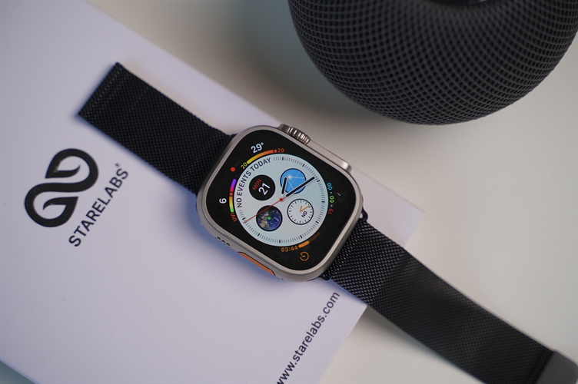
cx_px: 289
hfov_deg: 29.7
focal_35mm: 68
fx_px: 1091
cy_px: 192
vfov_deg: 20.0
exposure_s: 1/160
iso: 400
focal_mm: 68
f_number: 4
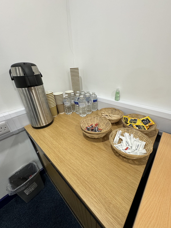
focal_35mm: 14
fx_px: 92
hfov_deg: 85.7
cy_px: 114
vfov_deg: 102.1
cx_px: 86
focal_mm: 2.22
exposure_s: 1/100
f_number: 2.2
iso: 160
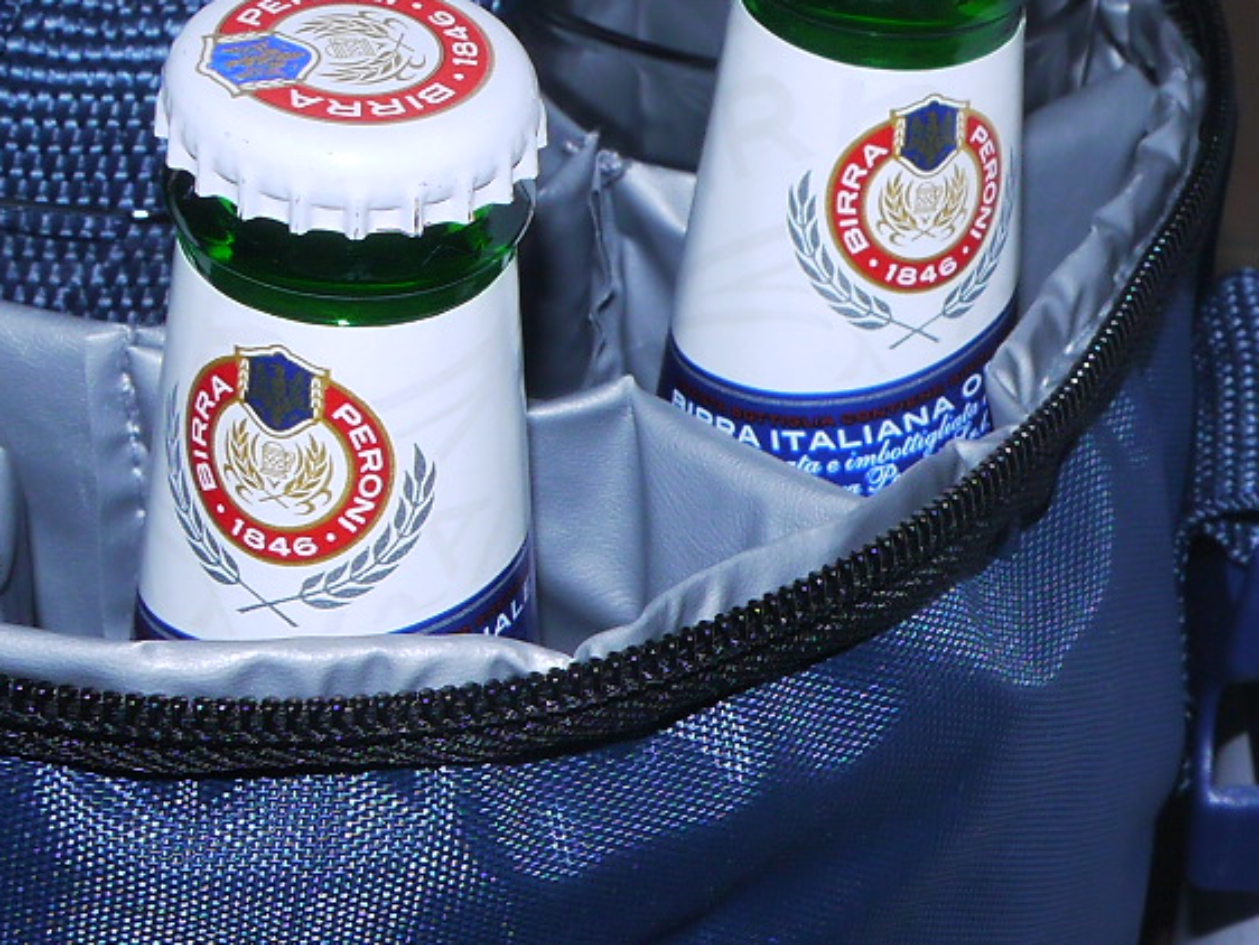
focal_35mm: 102
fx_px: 3711
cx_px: 1172
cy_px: 600
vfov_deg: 14.5
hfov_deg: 18.9
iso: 160
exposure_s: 1/50
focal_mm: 14
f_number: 9
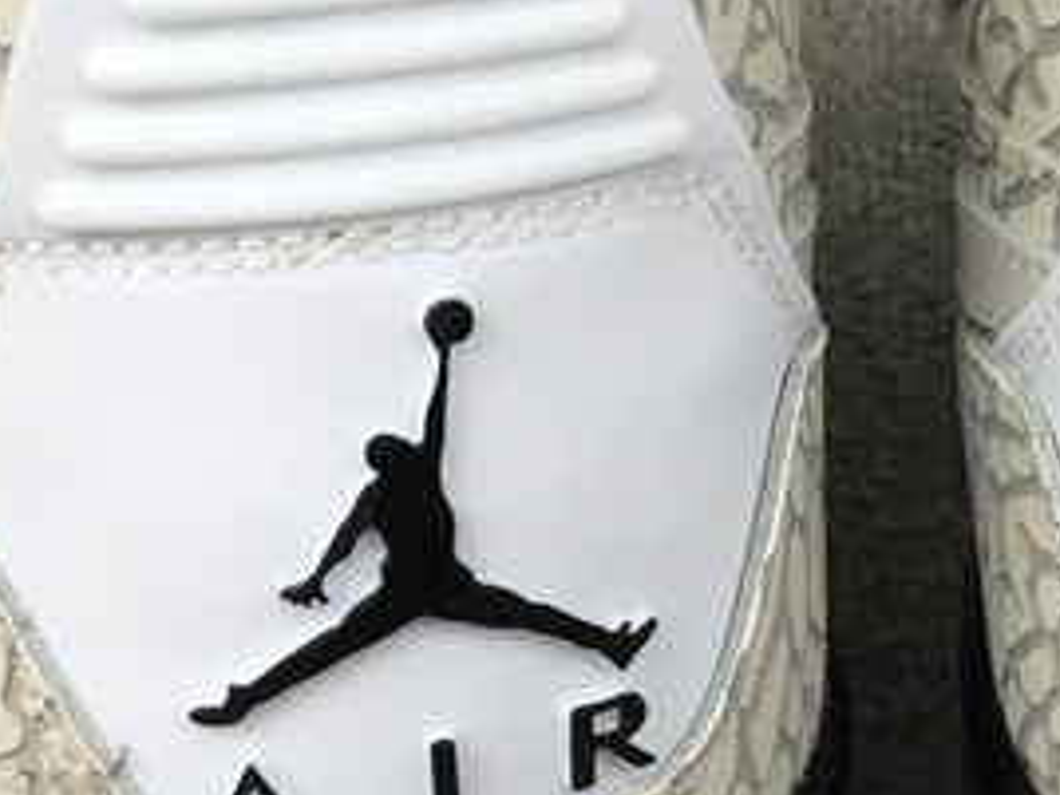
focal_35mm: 104
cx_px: 906
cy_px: 338
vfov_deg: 14.2
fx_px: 3185
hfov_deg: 18.6
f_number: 2.4
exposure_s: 1/33
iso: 25
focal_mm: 3.3
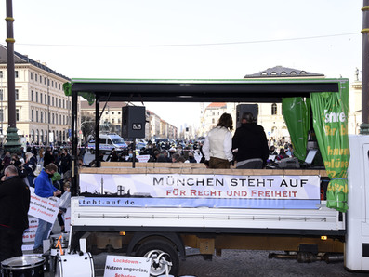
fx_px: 512
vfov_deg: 30.3
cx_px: 165
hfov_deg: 39.6
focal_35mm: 48
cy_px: 138
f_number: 6.3
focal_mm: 44
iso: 250
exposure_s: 1/160
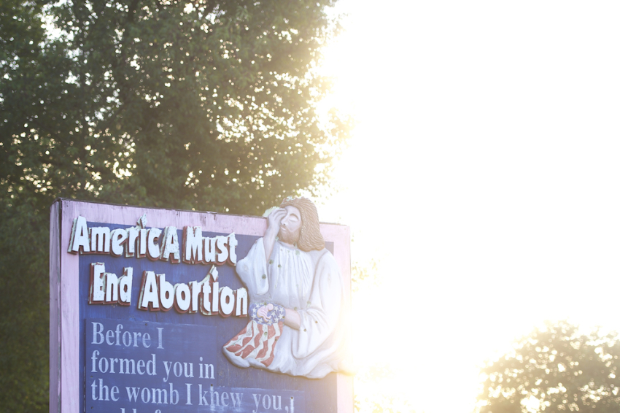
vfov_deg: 16.1
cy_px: 206
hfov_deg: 23.9
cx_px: 310
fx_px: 1463
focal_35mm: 85
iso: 50
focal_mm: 85
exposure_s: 1/100
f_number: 2.8
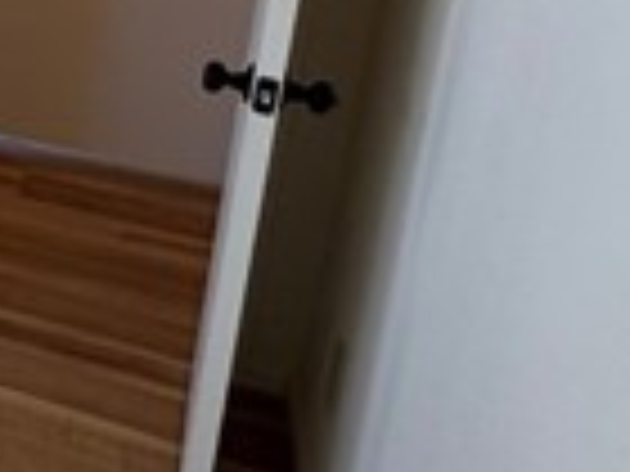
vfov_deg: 21.2
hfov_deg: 17.5
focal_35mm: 64
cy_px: -103
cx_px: -720
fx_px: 1165
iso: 80
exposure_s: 1/135
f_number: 2.2
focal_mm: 2.22
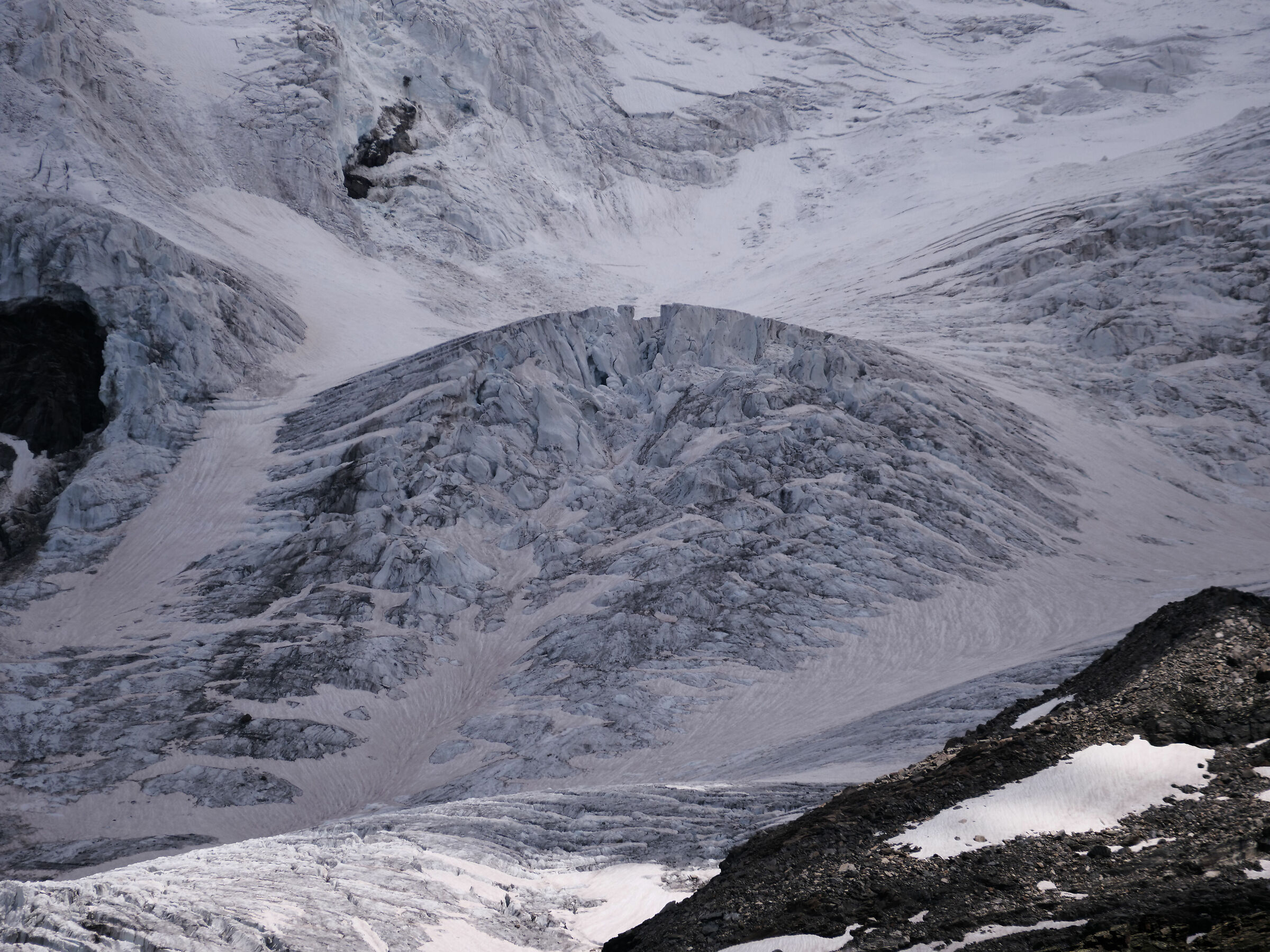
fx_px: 14675
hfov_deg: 5.0
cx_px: 635
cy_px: 476
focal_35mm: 400
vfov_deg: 3.7
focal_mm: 200
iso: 200
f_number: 7.1
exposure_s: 1/1300
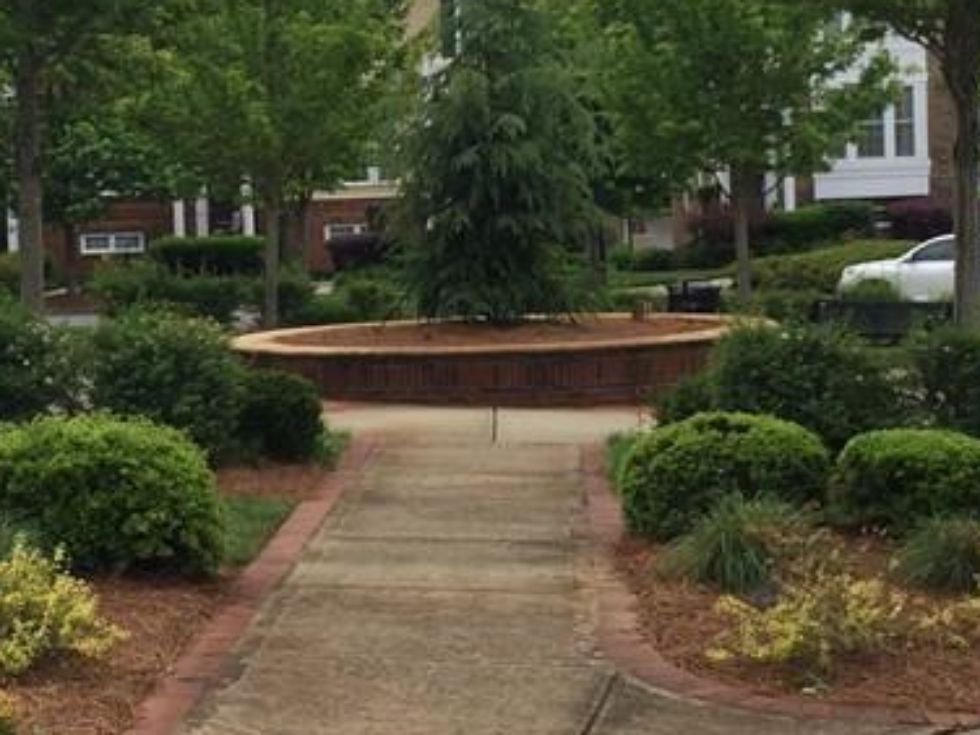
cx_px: 302
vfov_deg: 18.7
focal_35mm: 79
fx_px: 2237
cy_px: 344
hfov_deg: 24.6
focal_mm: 4.15
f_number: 2.2
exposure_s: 1/1014
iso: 32
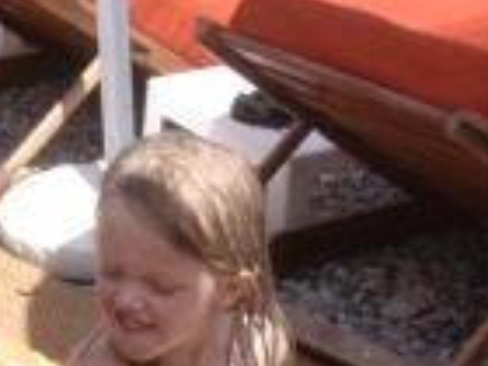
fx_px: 2820
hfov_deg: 9.7
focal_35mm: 200
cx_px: -143
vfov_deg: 7.4
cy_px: 397
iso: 70
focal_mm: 10.8
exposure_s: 1/144
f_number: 7.4
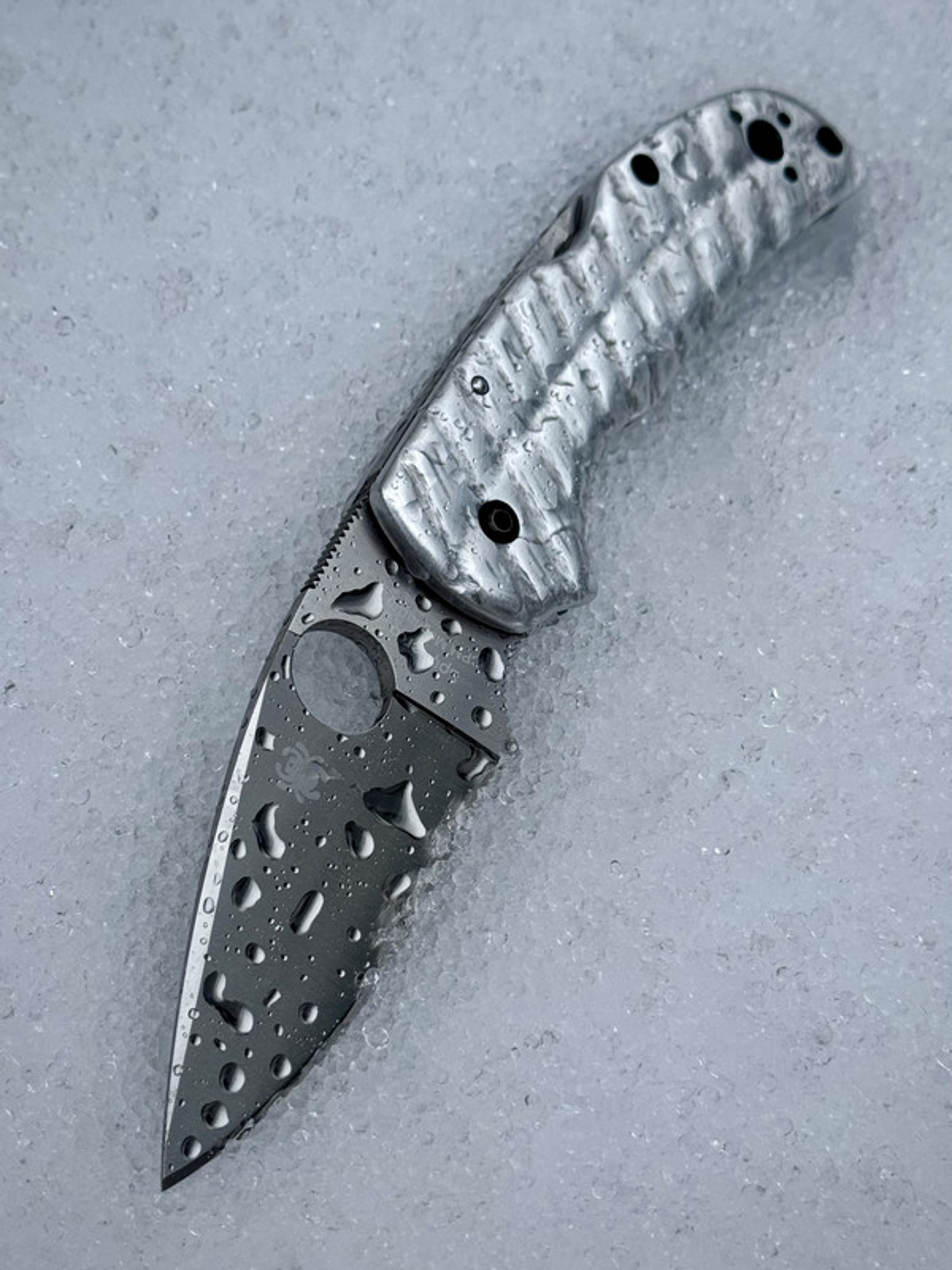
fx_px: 1760
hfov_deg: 30.3
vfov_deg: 39.7
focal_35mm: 48
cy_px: 635
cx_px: 476
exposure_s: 1/739
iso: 64
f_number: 1.78
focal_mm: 6.76
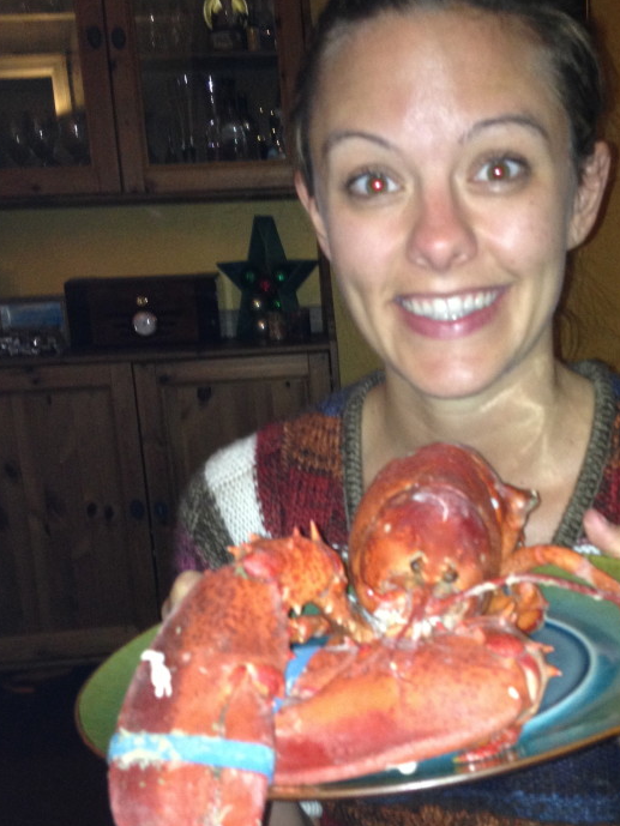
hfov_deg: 27.8
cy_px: 512
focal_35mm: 52
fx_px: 1241
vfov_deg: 36.6
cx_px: 425
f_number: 2.4
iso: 160
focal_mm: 4.28
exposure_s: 1/16
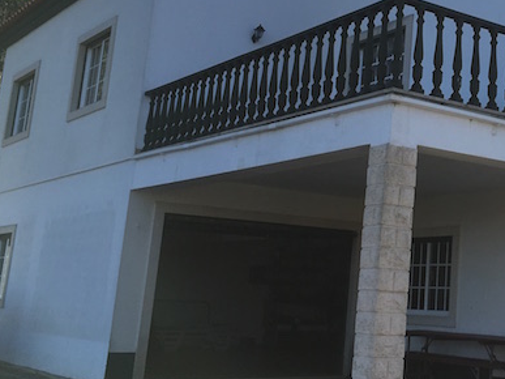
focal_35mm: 60
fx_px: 875
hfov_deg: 30.4
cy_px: 106
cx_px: 478
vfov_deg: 24.2
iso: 25
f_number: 2.2
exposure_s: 1/1261
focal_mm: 4.15
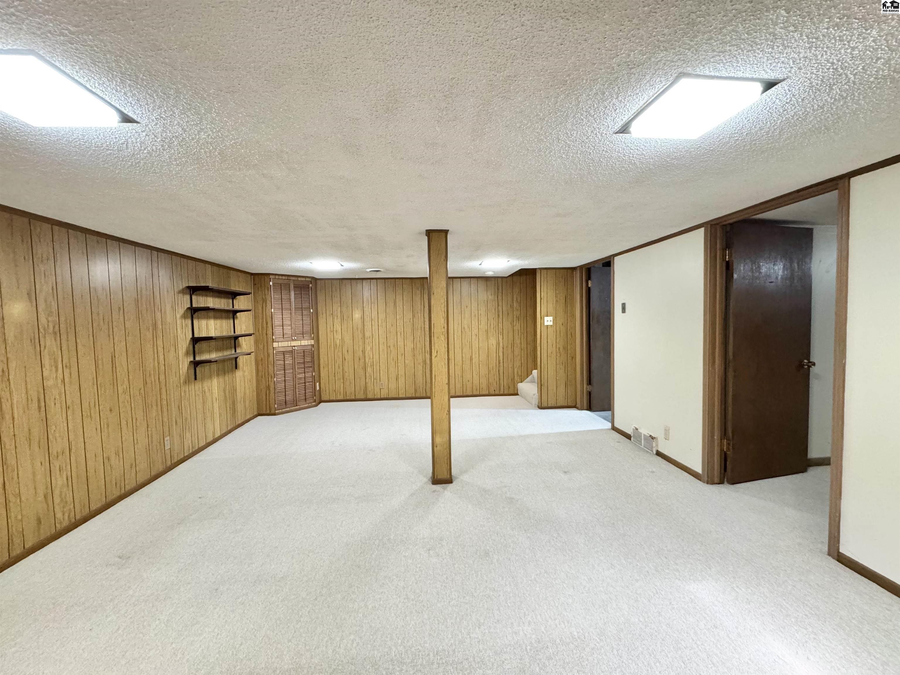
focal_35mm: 14
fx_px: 364
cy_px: 338
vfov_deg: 85.7
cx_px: 450
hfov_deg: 102.1
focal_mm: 2.22
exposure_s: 1/60
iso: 640
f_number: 2.2
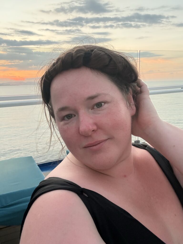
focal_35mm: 30
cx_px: 92
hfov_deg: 46.8
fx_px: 211
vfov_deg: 60.0
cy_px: 122
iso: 160
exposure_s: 1/60
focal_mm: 2.69
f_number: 1.9
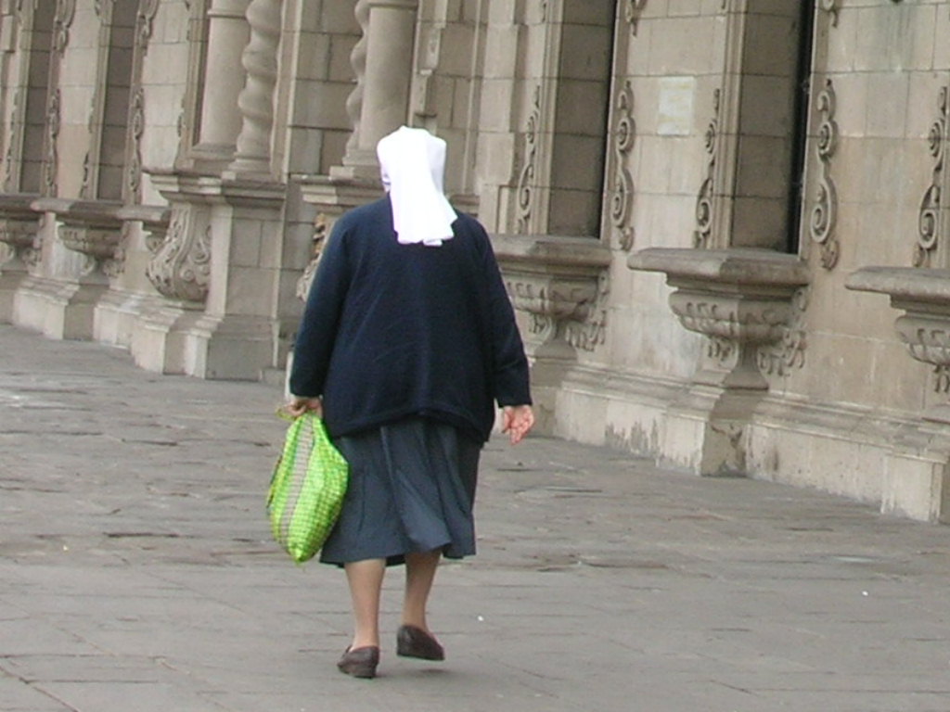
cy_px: 356
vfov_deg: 27.0
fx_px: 1482
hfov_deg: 35.5
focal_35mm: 54
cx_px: 475
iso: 50
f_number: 5.7
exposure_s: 1/65
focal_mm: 9
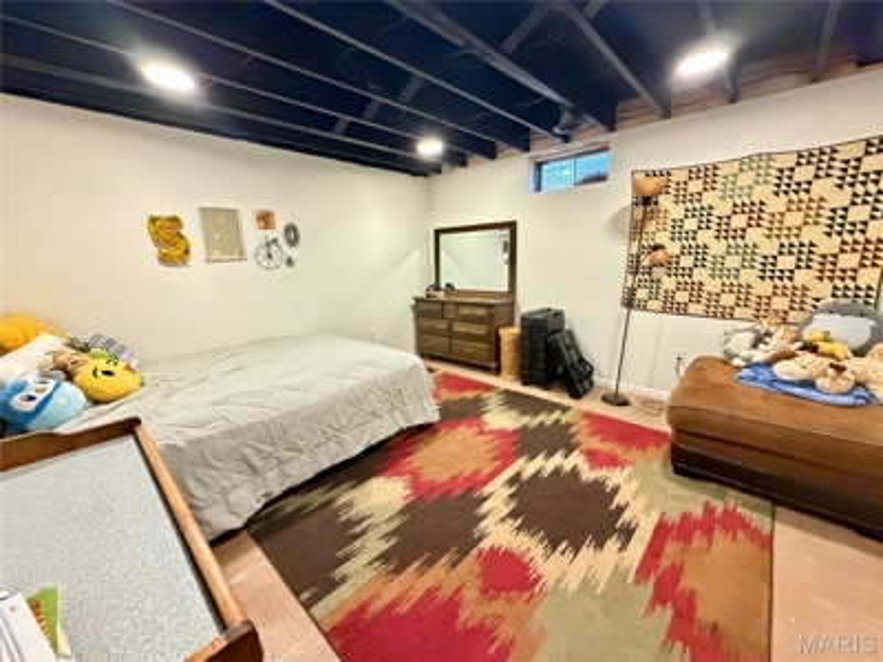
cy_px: 331
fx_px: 357
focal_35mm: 14
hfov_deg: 102.1
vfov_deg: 85.7
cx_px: 442
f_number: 2.2
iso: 1000
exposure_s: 1/60
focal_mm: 2.22
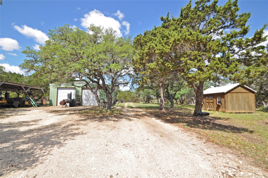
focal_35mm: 15
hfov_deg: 100.5
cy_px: 89
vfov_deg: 77.2
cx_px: 134
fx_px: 112
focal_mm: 10
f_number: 5.6
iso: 250
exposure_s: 1/500
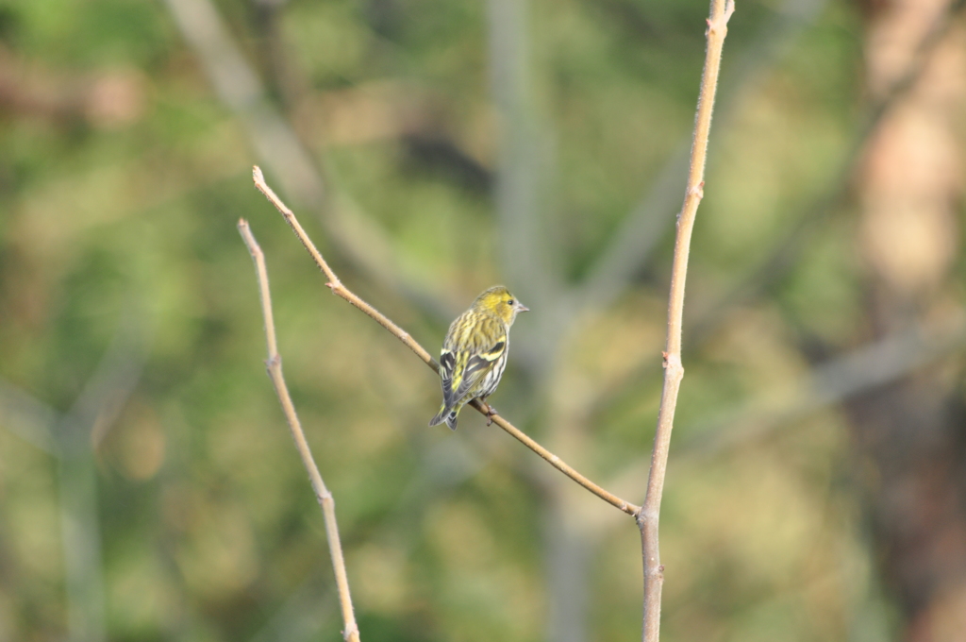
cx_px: 483
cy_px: 321
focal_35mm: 750
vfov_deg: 1.8
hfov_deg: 2.8
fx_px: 20099
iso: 200
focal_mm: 500
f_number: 8
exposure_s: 1/80
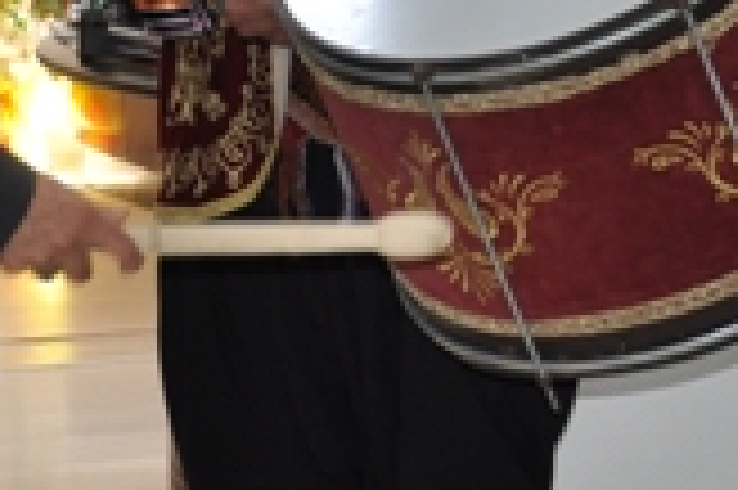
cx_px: 468
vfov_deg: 6.8
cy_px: -160
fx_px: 4075
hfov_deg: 10.3
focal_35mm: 199
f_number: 4.2
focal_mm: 34
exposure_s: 1/60
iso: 400
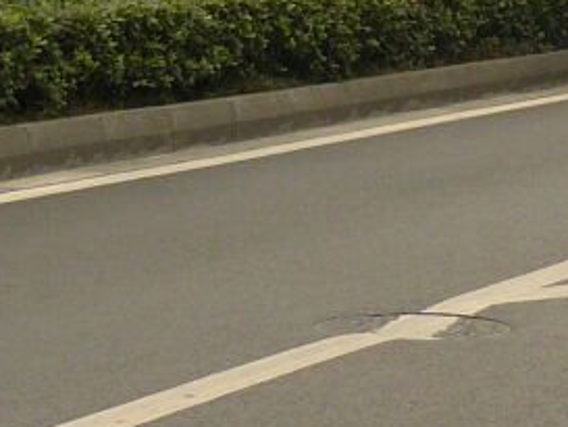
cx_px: 876
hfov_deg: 10.0
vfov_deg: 7.6
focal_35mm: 190
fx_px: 3119
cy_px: -371
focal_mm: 6
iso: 100
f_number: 4.5
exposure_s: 1/250
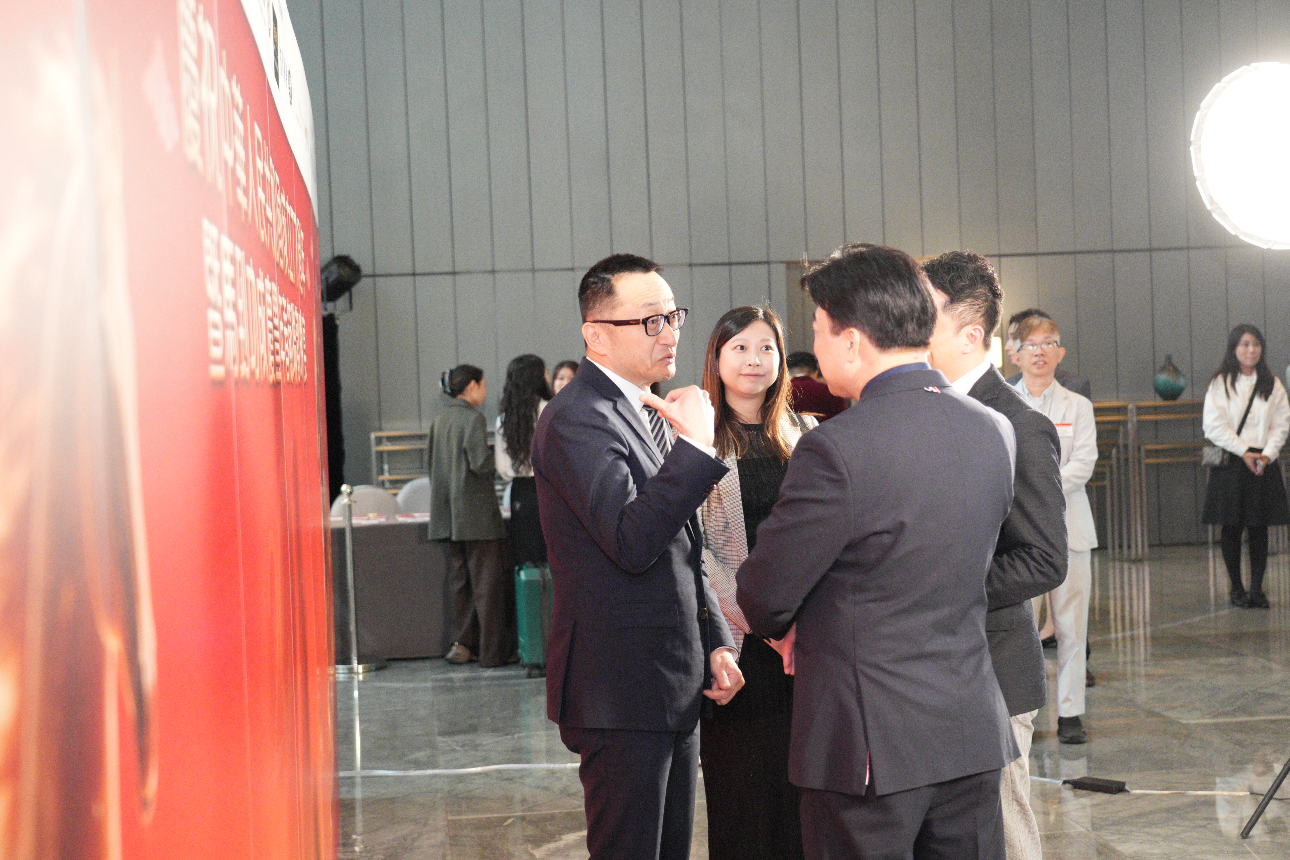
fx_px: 1756
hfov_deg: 40.3
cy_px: 430
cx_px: 645
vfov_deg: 27.5
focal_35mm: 49
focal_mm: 49
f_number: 4
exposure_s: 1/200
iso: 8000
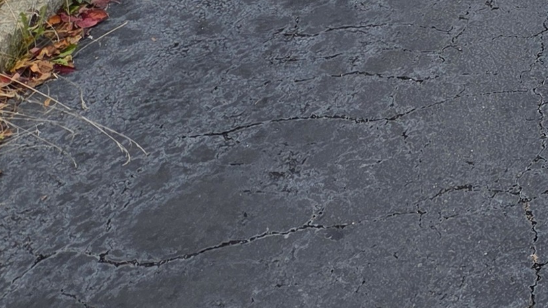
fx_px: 1352
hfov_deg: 19.5
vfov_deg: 10.9
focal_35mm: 93
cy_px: -449
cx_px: 854
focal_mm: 5.4
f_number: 1.8
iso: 80
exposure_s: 1/1505
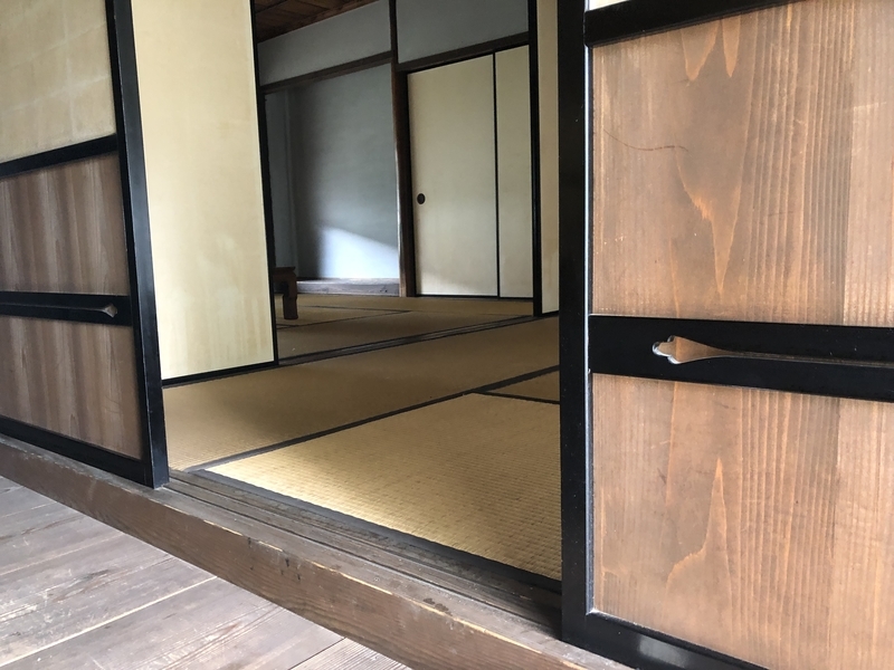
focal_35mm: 28
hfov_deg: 63.4
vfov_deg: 49.7
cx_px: 447
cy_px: 335
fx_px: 723
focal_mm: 4
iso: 100
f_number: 1.8
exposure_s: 1/15
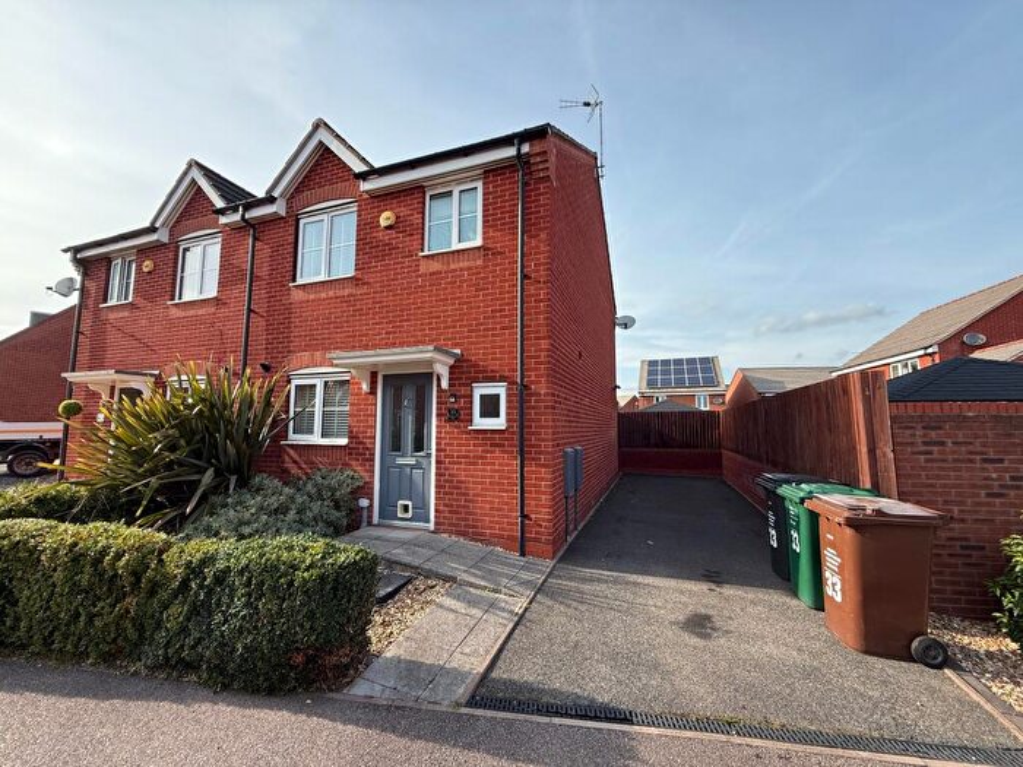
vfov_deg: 85.7
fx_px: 414
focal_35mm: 14
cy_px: 384
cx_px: 512
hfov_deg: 102.1
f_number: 2.2
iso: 64
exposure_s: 1/701
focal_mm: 2.22
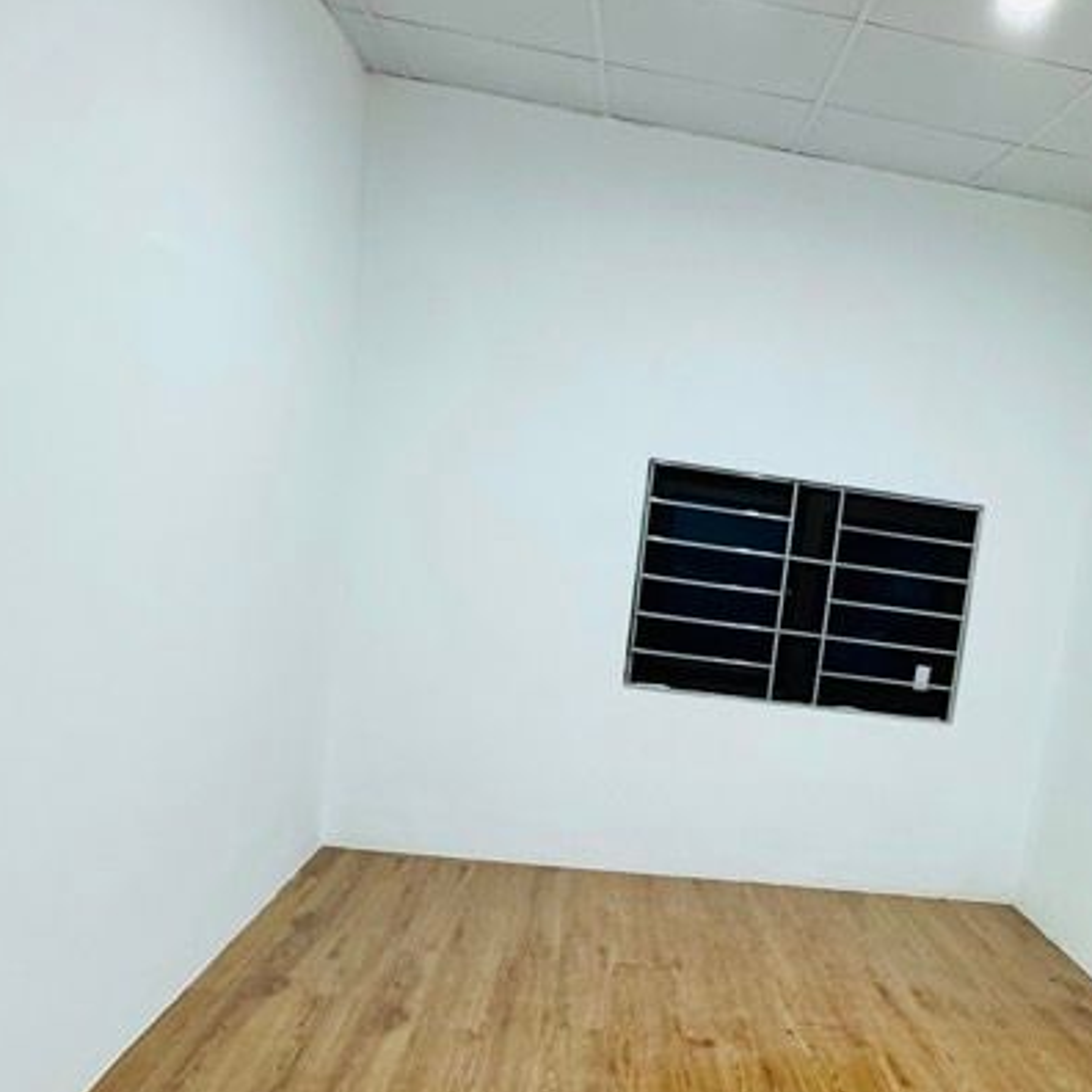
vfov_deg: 50.1
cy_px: 739
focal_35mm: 32
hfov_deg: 49.6
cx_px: 780
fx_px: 1142
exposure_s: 1/100
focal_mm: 2.22
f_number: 2.2
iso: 200
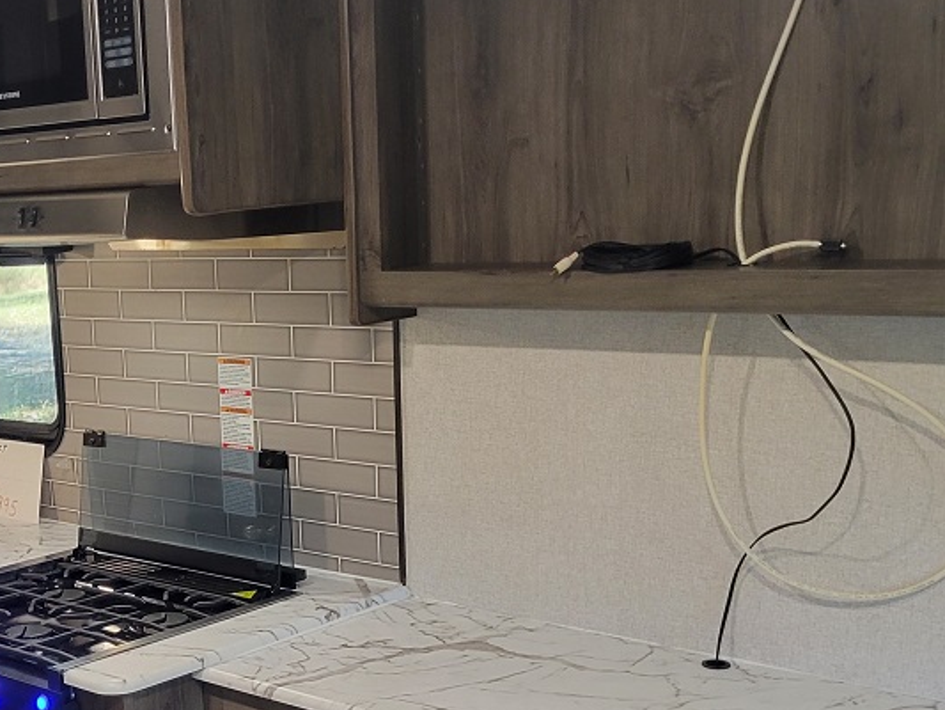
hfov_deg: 31.4
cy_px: 506
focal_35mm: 59
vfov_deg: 24.6
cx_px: 117
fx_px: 1611
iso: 250
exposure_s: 1/40
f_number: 1.8
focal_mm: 5.4
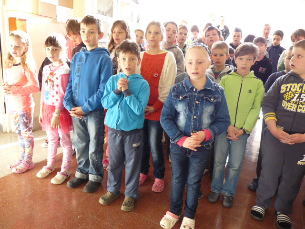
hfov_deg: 65.3
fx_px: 238
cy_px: 114
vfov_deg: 51.4
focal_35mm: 27
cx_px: 152
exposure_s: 1/30
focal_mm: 4.8
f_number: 2.8
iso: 400
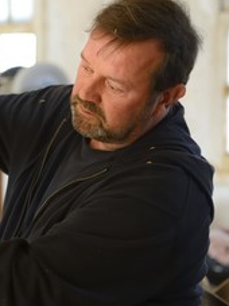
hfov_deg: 9.6
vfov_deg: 12.9
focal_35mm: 153
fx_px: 1351
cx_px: -24
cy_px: 136
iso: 1600
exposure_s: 1/100
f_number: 4
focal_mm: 86
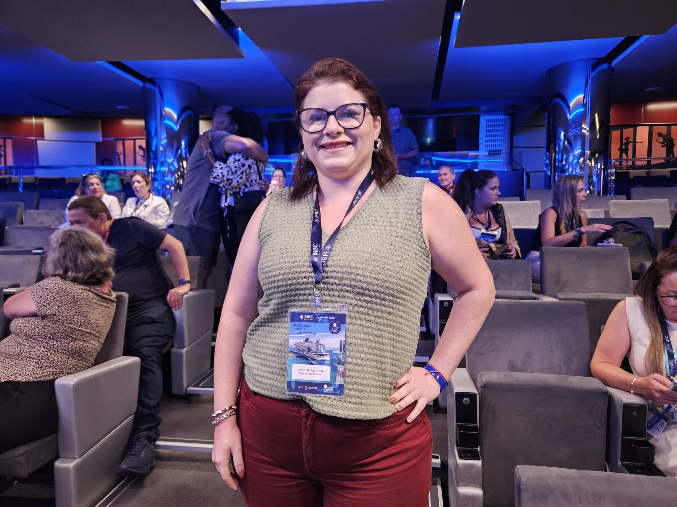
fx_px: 450
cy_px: 254
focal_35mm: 23
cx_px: 338
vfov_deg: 58.9
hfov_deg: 73.9
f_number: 1.8
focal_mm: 5.4
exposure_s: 1/30
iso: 640
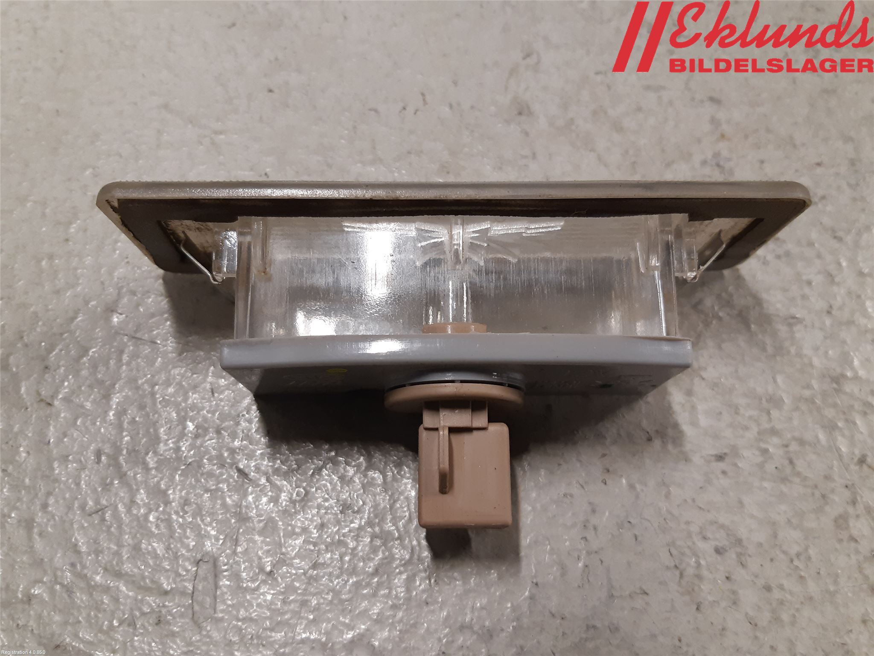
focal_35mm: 26
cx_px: 437
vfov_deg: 53.1
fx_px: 656
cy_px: 328
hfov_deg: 67.3
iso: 160
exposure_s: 1/50
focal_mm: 3.93
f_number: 1.7
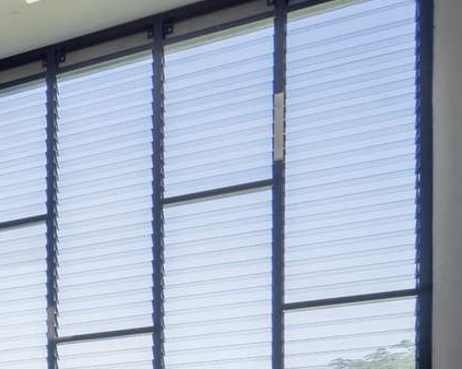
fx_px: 970
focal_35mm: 71
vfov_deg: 19.2
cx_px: -608
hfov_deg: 15.7
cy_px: 529
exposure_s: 1/10
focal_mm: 16
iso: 100
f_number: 14
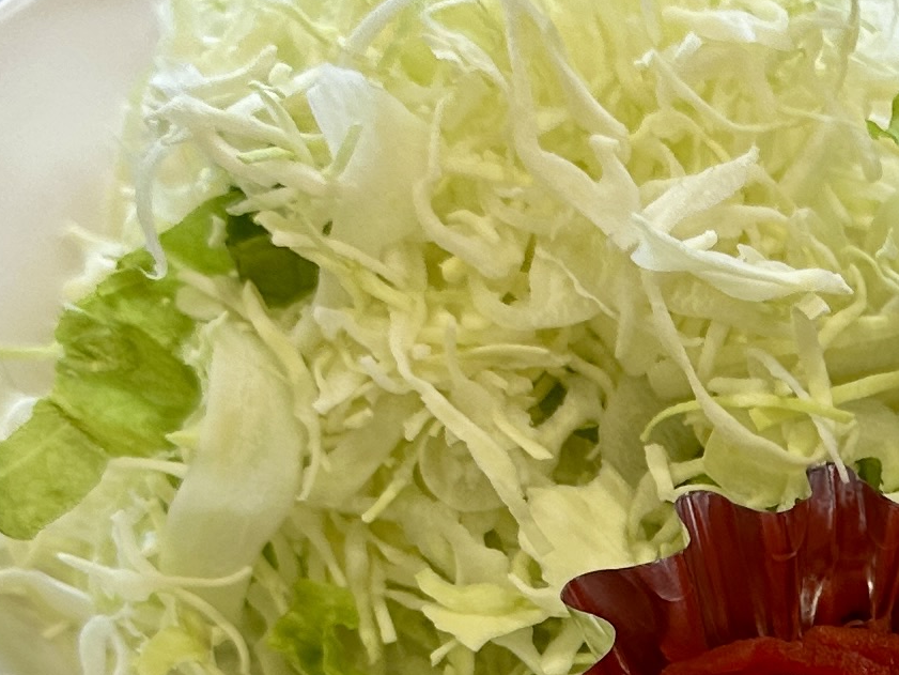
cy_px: 842
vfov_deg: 12.5
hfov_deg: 16.5
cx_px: 1012
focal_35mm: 115
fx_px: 2987
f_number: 1.78
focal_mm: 6.86
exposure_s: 1/399
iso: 80
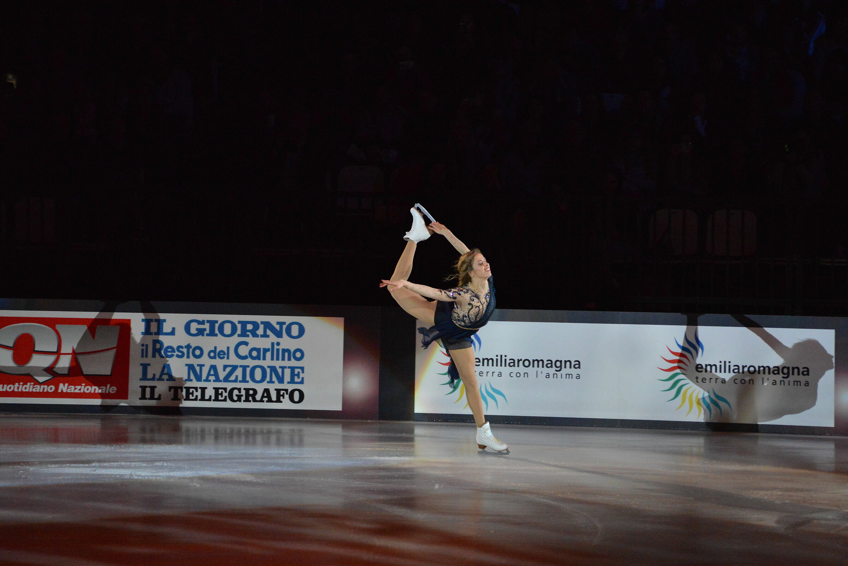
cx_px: 424
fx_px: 4359
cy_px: 283
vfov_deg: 7.4
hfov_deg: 11.1
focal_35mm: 185
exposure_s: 1/640
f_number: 5
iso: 6400
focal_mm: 185
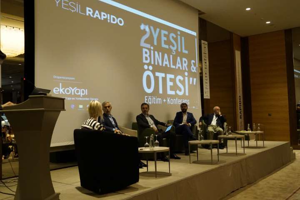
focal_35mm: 36
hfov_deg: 53.1
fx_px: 300
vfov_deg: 36.9
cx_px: 150
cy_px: 100
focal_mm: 24
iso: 6400
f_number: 4
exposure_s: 1/125
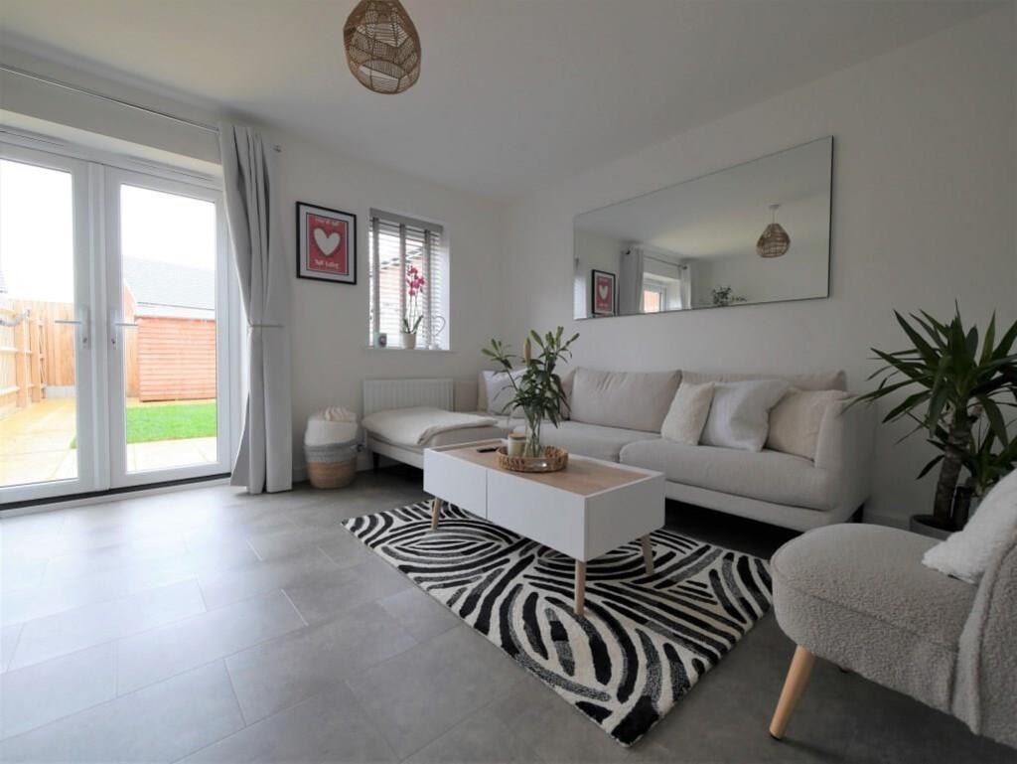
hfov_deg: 102.0
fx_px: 412
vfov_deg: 85.7
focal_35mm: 14
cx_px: 508
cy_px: 382
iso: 250
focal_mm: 7
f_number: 4
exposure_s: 1/60
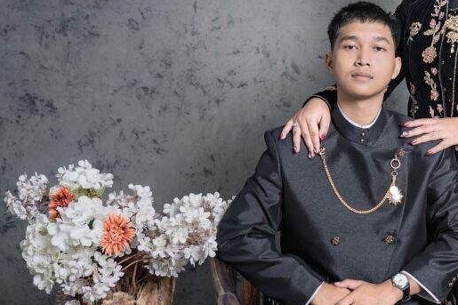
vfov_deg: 19.9
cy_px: 99
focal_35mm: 68
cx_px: 401
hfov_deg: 28.6
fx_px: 865
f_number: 3.5
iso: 400
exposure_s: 1/125
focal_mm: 35
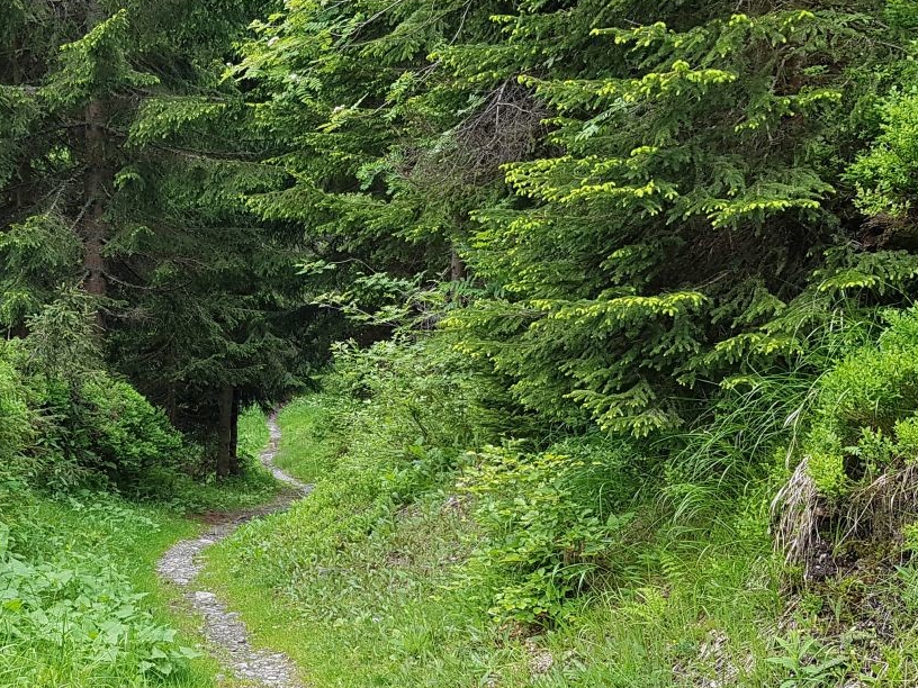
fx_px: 1352
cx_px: 156
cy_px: 398
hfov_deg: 36.0
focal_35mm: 51
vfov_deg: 28.5
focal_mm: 4.2
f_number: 1.7
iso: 50
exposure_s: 1/188
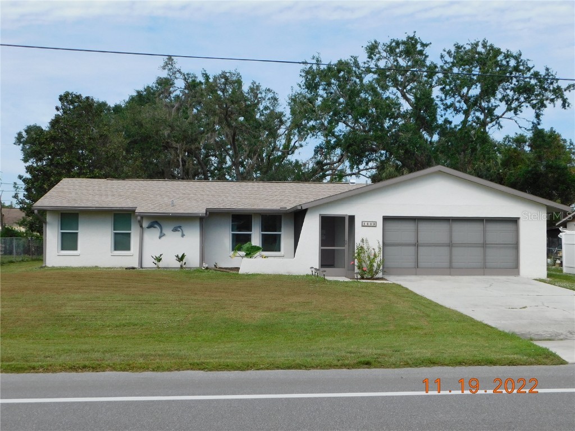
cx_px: 288
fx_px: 664
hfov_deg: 46.8
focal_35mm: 40
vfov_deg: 36.0
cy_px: 216
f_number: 3.6
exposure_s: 1/1000
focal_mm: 7.1
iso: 125
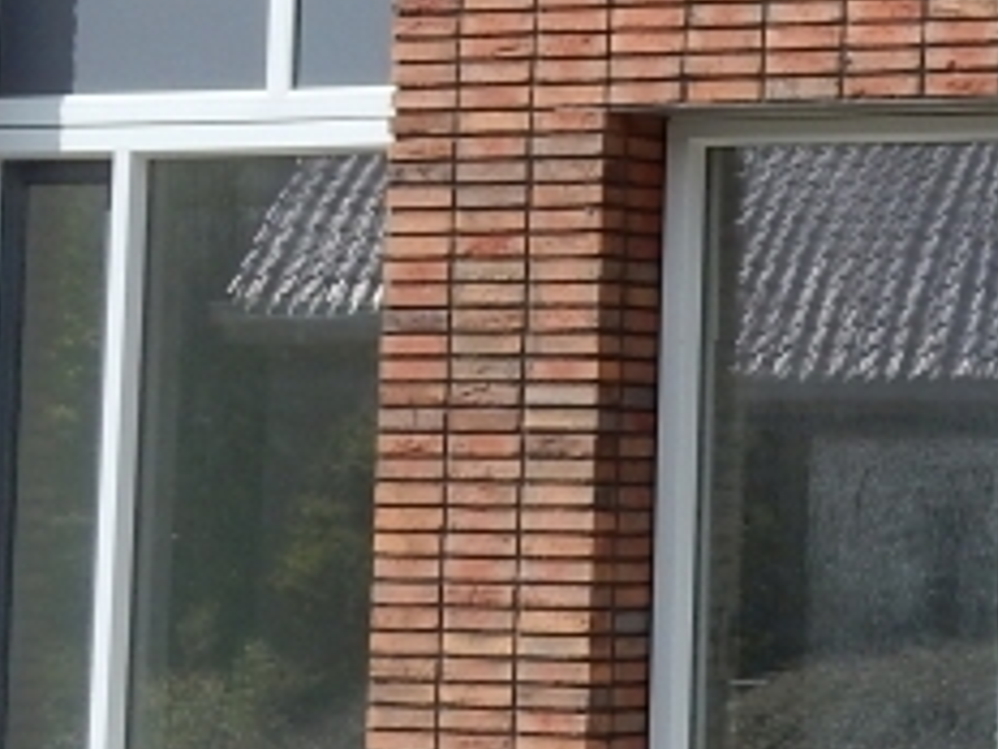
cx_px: 1209
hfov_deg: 10.2
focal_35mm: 190
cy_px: -103
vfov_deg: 7.8
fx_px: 5478
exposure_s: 1/800
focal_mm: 7.6
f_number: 4.2
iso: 125
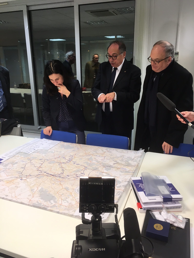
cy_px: 129
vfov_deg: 61.7
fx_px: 217
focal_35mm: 29
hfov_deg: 48.2
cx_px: 97
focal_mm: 4.15
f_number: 2.2
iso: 40
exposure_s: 1/33
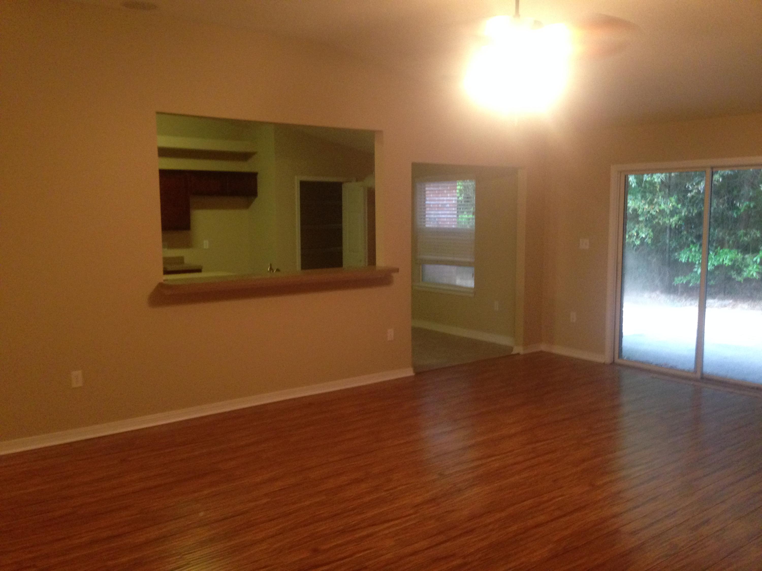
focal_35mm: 33
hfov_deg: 55.4
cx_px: 381
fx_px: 726
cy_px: 286
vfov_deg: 42.9
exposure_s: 1/20
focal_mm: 4.12
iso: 320
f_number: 2.4
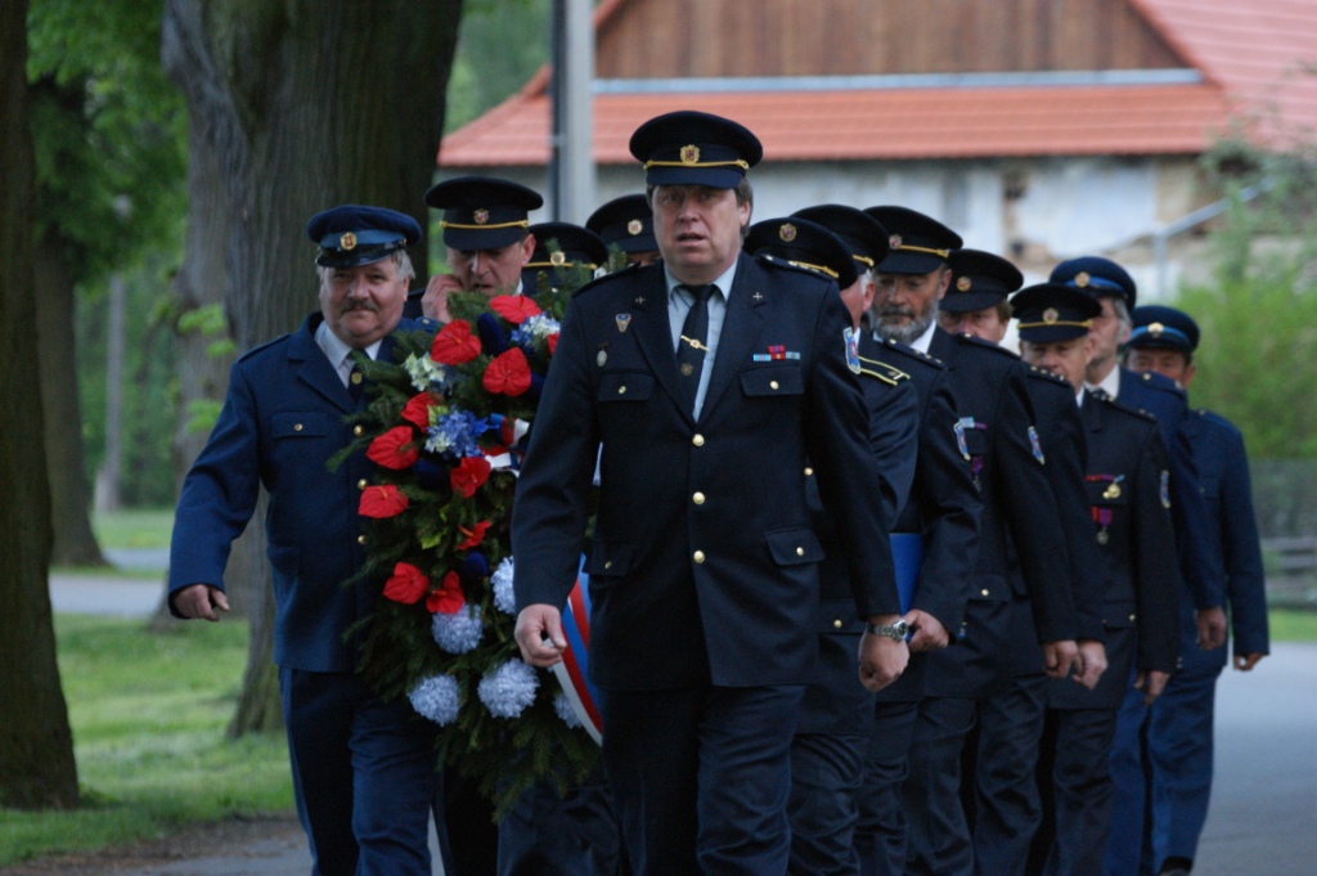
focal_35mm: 270
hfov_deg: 7.6
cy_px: 438
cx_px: 658
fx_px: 9869
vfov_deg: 5.1
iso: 800
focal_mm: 180
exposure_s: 1/125
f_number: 5.6
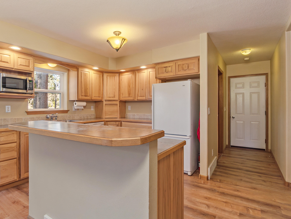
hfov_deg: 81.3
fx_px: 168
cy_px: 111
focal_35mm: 20
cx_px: 126
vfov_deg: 66.0
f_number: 10
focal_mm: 12
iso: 100
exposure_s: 1/30
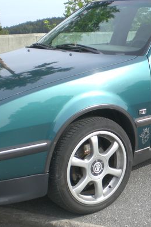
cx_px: 139
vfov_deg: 31.3
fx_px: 403
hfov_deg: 20.7
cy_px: 137
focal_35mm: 64
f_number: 3.1
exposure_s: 1/400
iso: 50
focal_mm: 6.3
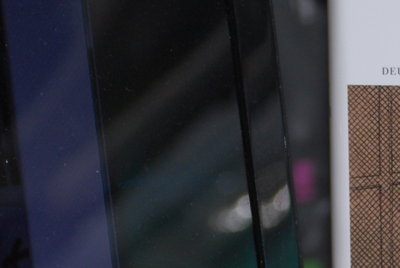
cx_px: 412
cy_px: 277
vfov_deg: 4.1
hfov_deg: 6.1
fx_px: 3761
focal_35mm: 338
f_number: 4
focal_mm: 55
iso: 200
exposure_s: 1/60
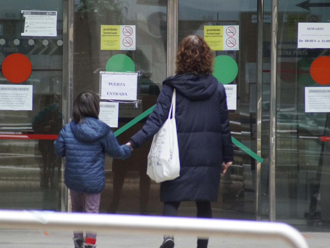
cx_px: 148
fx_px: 4661
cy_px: 124
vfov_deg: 3.0
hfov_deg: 4.1
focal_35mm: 489
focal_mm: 300
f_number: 5.6
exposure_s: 1/500
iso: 2000
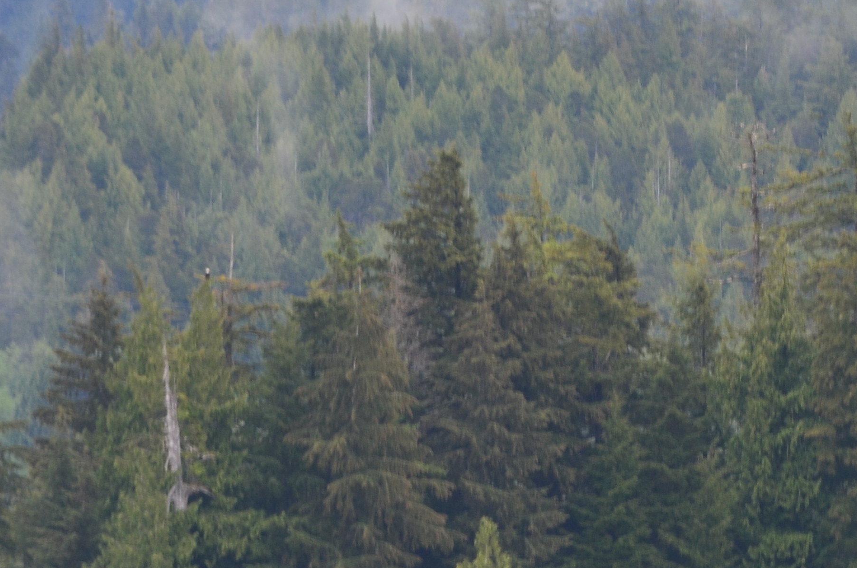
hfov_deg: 2.5
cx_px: 601
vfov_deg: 1.7
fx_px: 19525
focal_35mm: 822
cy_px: 623
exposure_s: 1/60
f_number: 10
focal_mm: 200
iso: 200
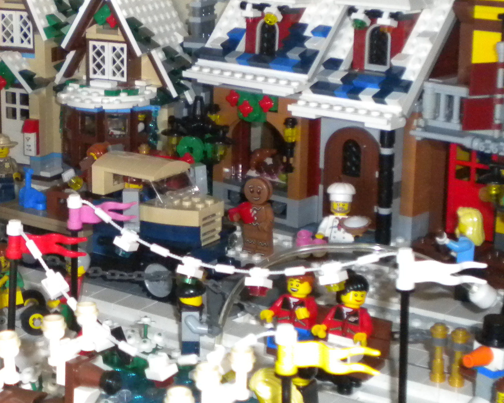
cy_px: 168
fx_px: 1148
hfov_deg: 24.4
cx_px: 104
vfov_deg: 19.9
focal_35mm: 77
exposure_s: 1/30
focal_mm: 6.3
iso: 400
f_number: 3.1
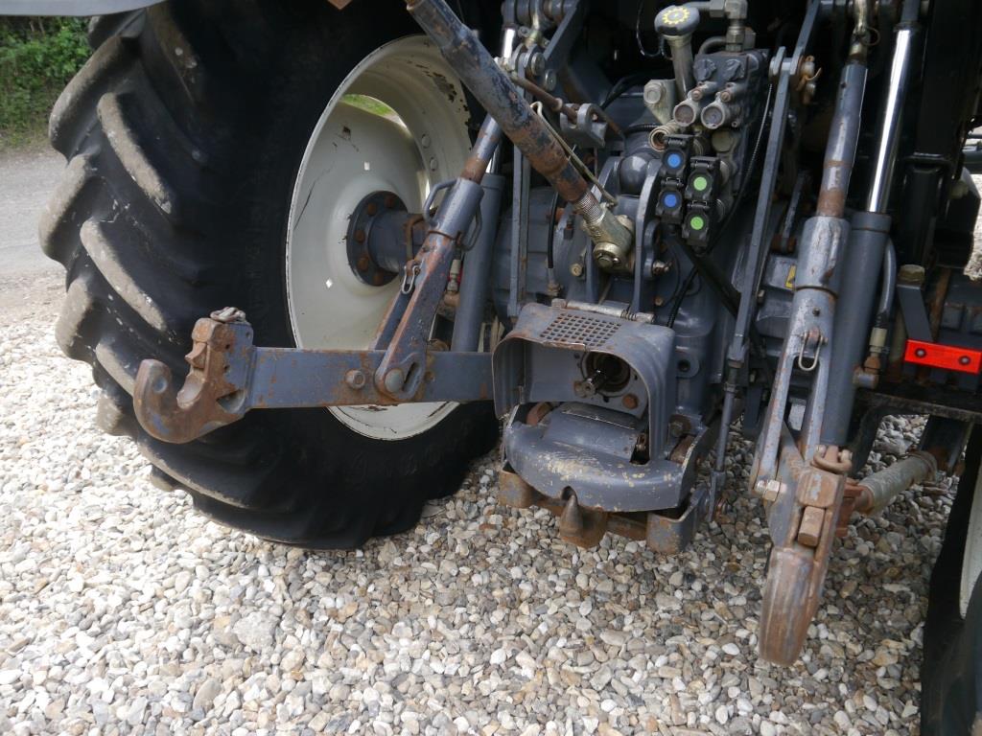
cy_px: 368
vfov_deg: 49.7
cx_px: 491
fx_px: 794
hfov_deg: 63.4
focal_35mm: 28
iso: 160
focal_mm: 14
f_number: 4.5
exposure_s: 1/160
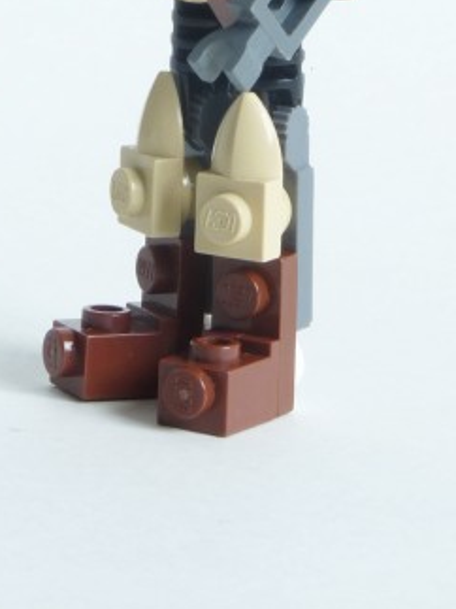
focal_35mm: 320
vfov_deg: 6.2
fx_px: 5624
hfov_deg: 4.6
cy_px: -134
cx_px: 87
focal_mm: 23
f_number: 8
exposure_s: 1/4
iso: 100
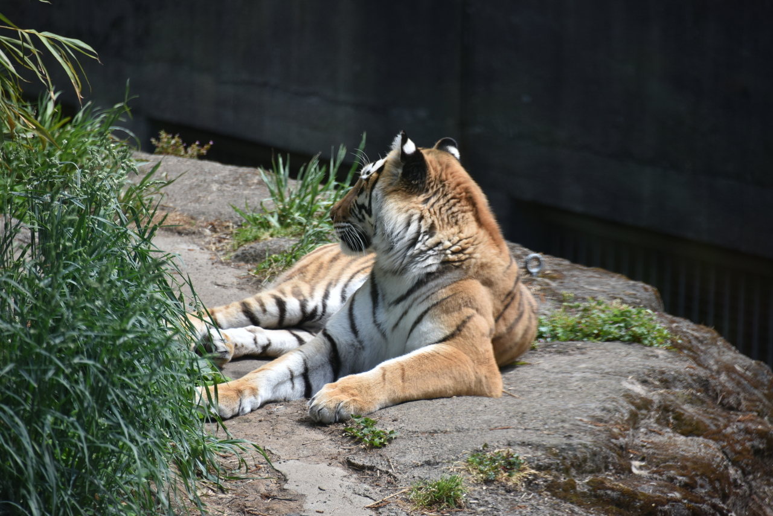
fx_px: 6443
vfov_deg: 4.6
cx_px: 386
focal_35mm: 300
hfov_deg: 6.9
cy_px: 258
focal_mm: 300
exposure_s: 1/640
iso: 250
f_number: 5.6
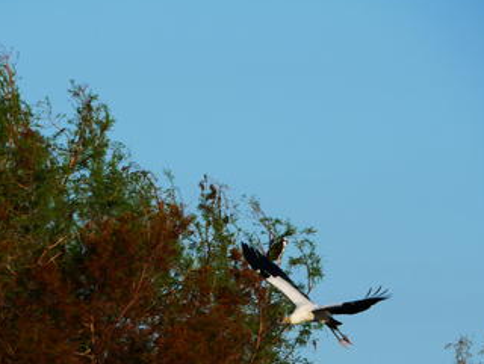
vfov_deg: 2.8
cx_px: 189
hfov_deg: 3.7
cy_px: 246
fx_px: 7590
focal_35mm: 542
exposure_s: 1/1300
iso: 200
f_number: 6.3
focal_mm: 193
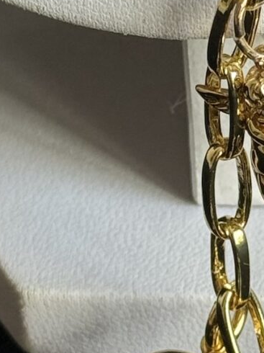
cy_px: 117
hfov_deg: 5.9
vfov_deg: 7.9
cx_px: 235
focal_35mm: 251
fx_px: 2555
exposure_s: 1/115
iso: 100
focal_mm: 6.76
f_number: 1.78
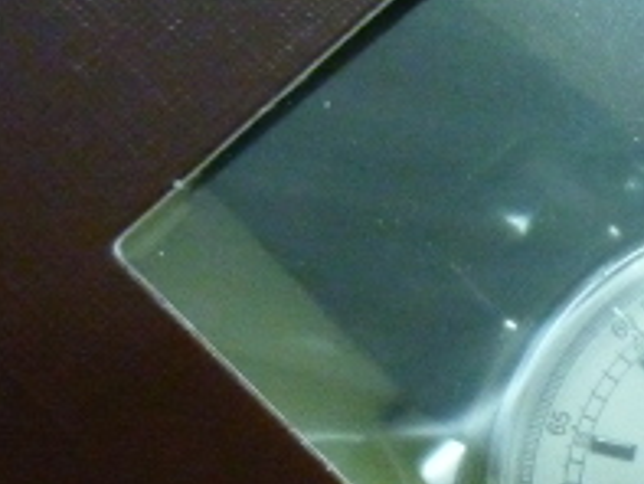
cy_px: 500
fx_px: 1992
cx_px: 824
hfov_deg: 17.3
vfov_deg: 13.6
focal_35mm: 107
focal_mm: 5.5
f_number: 2.8
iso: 800
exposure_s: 1/50
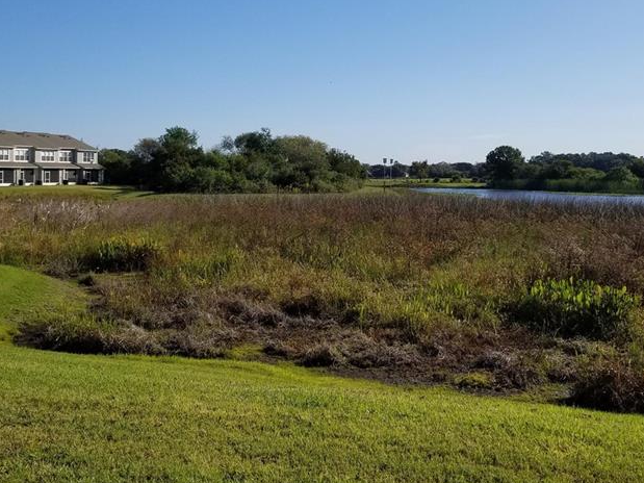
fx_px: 800
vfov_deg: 33.3
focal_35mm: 43
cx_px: 377
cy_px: 162
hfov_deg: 43.7
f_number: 1.7
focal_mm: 4.25
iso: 50
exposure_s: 1/3920
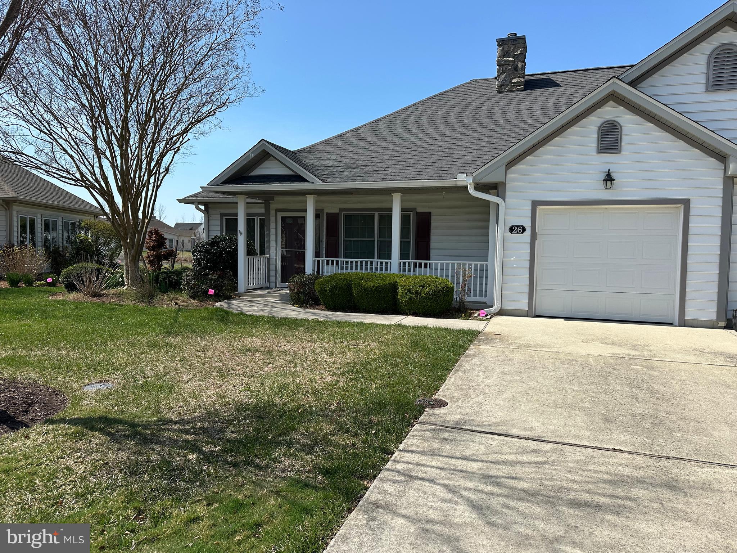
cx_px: 368
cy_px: 276
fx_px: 511
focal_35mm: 24
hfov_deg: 71.6
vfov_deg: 56.8
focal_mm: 6.86
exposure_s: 1/5000
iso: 80
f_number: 1.78
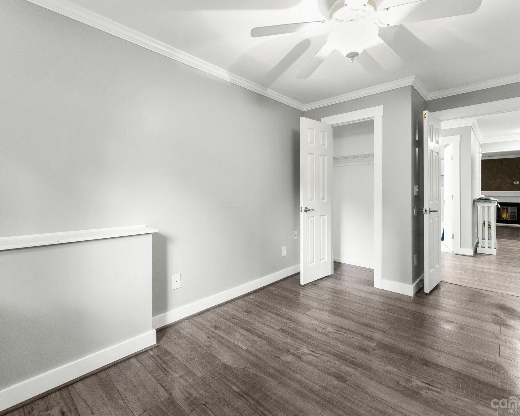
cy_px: 208
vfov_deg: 80.4
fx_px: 246
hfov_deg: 93.1
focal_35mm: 16
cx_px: 266
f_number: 8
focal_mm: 14
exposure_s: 1/5
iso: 1250
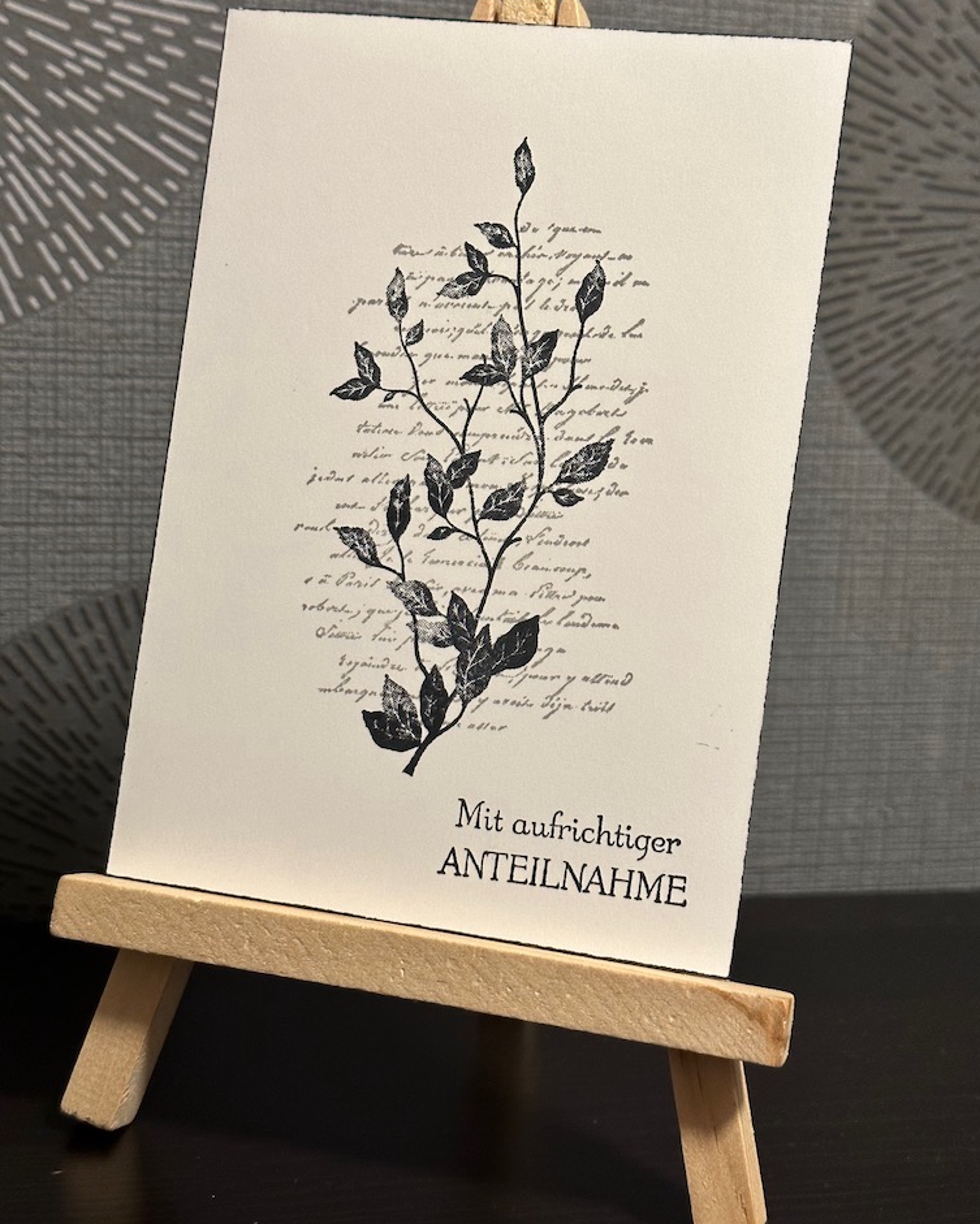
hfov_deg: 29.7
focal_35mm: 51
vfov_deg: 36.7
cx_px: 487
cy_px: 609
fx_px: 1849
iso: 250
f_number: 1.78
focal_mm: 6.86
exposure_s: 1/54
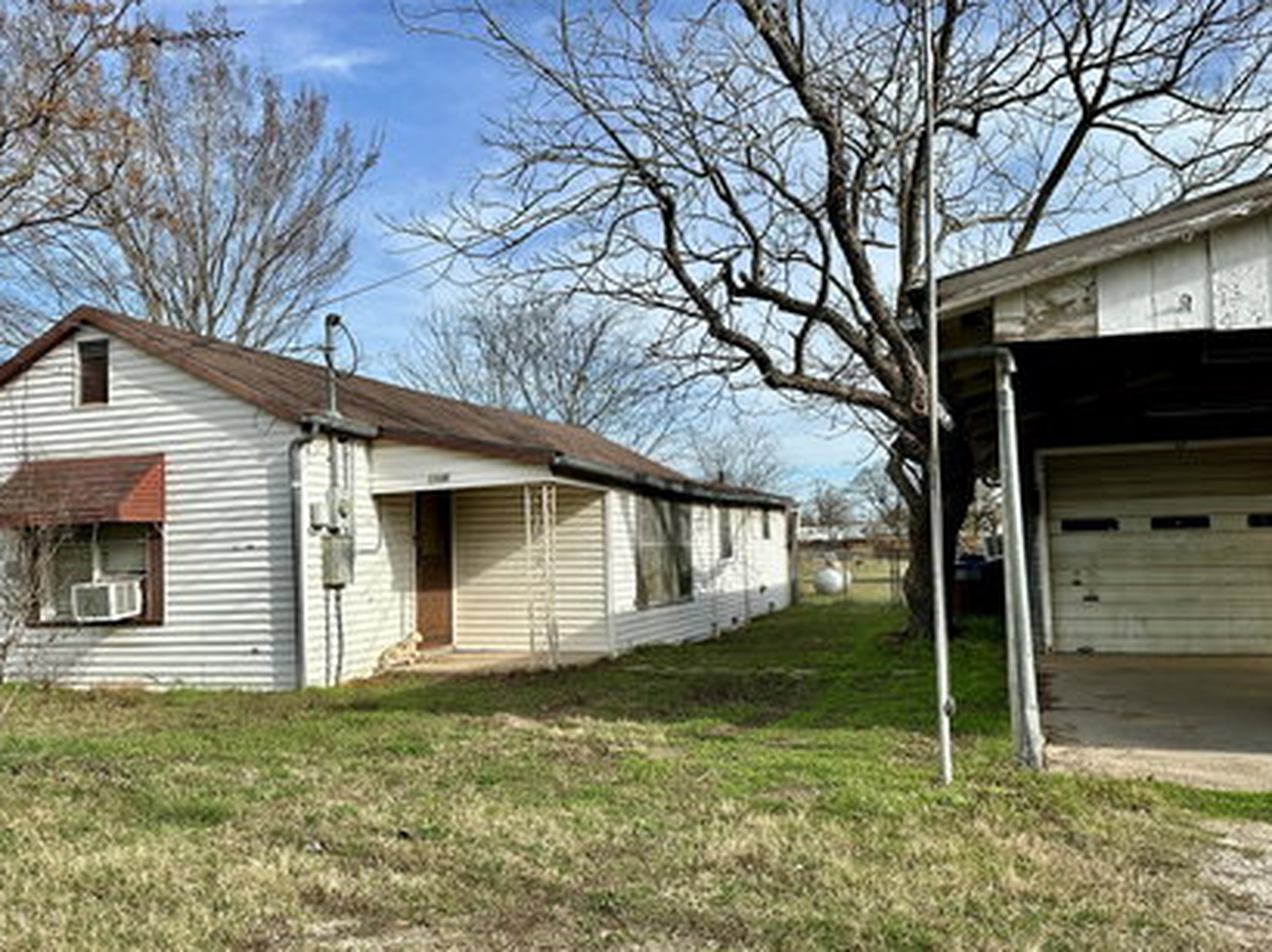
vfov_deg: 46.7
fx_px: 1102
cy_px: 490
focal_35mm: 30
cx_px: 655
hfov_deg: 60.0
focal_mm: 6.86
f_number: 1.78
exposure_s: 1/4762
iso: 80
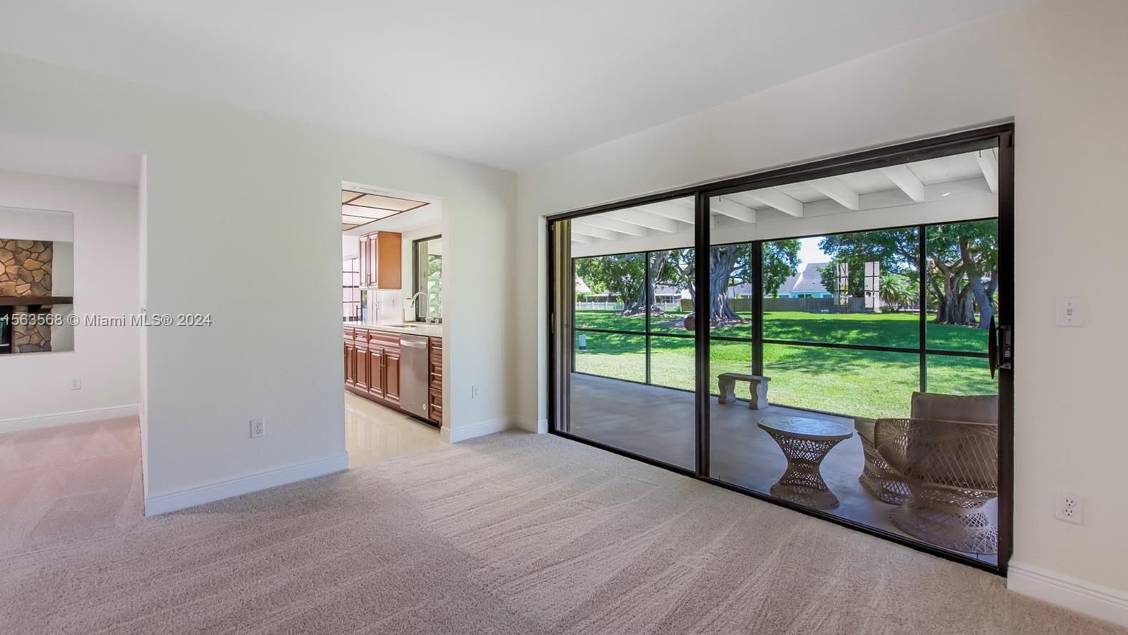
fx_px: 449
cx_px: 558
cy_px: 321
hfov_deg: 103.0
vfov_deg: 70.5
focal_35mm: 15
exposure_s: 1/80
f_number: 6.3
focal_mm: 14
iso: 1250
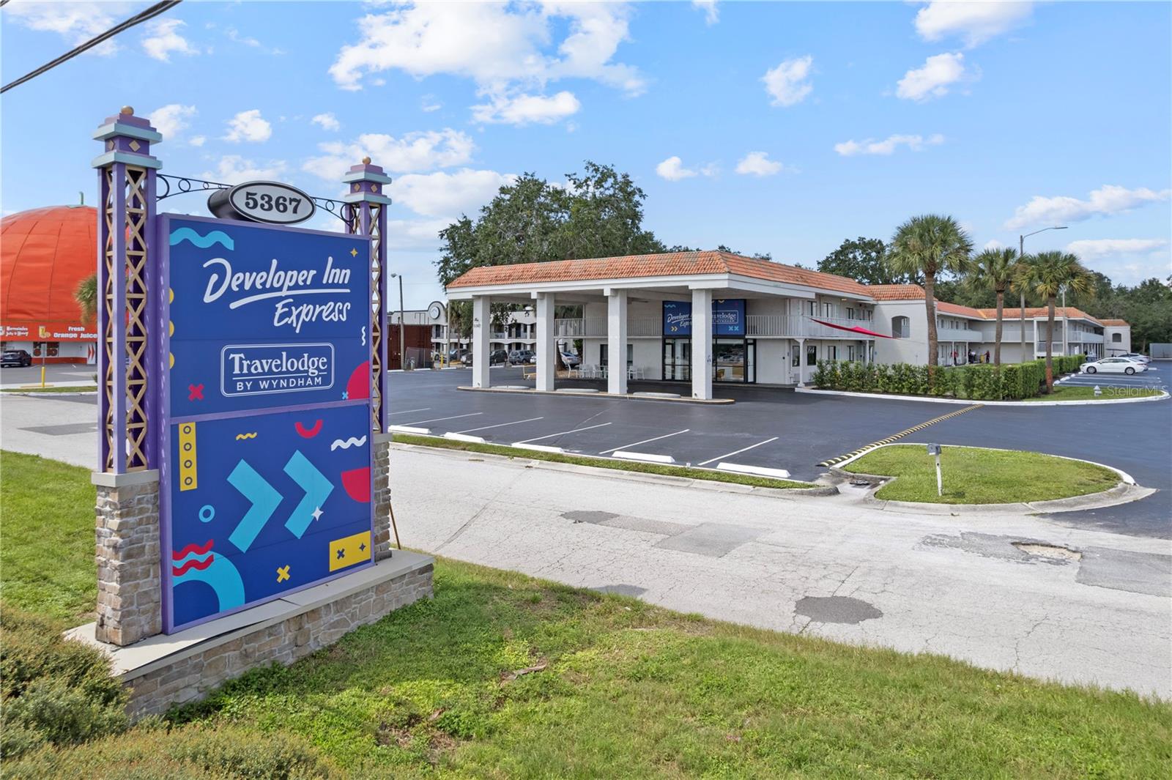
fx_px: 716
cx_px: 586
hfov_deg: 78.6
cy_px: 390
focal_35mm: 22
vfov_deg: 57.2
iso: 110
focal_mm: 8.38
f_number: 2.8
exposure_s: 1/1000
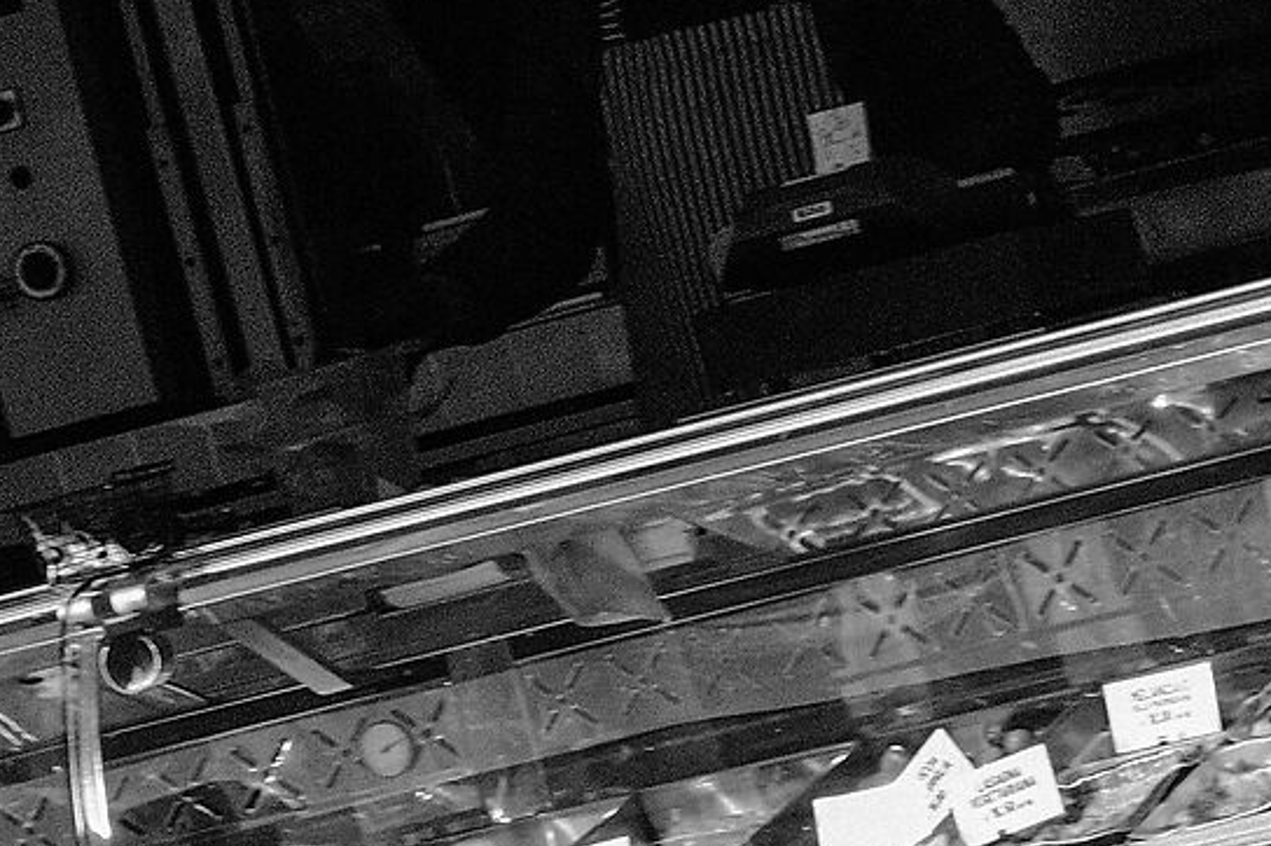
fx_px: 8256
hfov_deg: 8.7
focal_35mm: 234
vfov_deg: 5.8
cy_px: 937
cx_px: 1374
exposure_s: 1/250
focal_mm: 35
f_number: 10
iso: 200
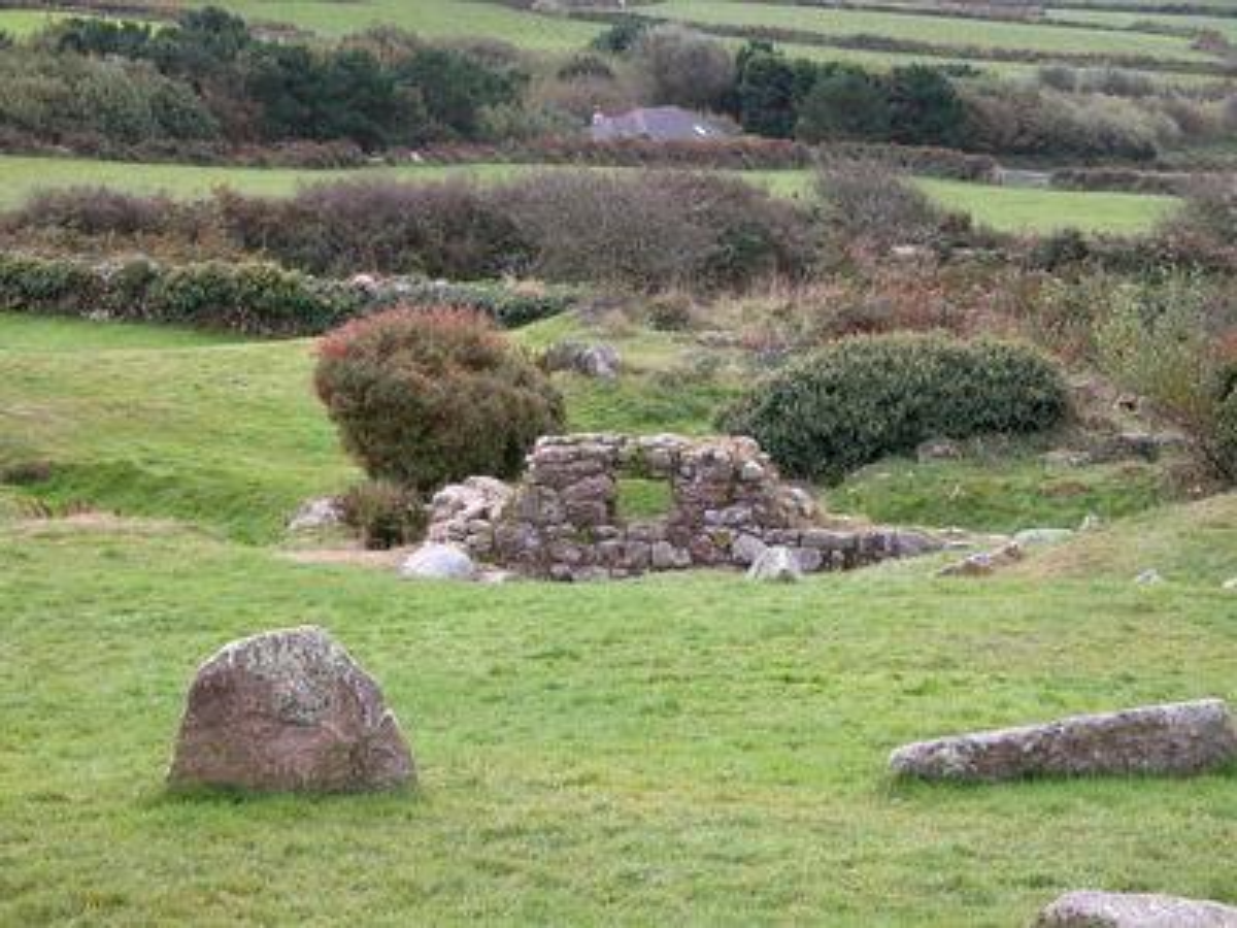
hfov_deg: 18.4
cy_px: 464
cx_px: 618
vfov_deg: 13.8
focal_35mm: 107
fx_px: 3824
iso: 100
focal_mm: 27.3
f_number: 3.7
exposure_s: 1/184
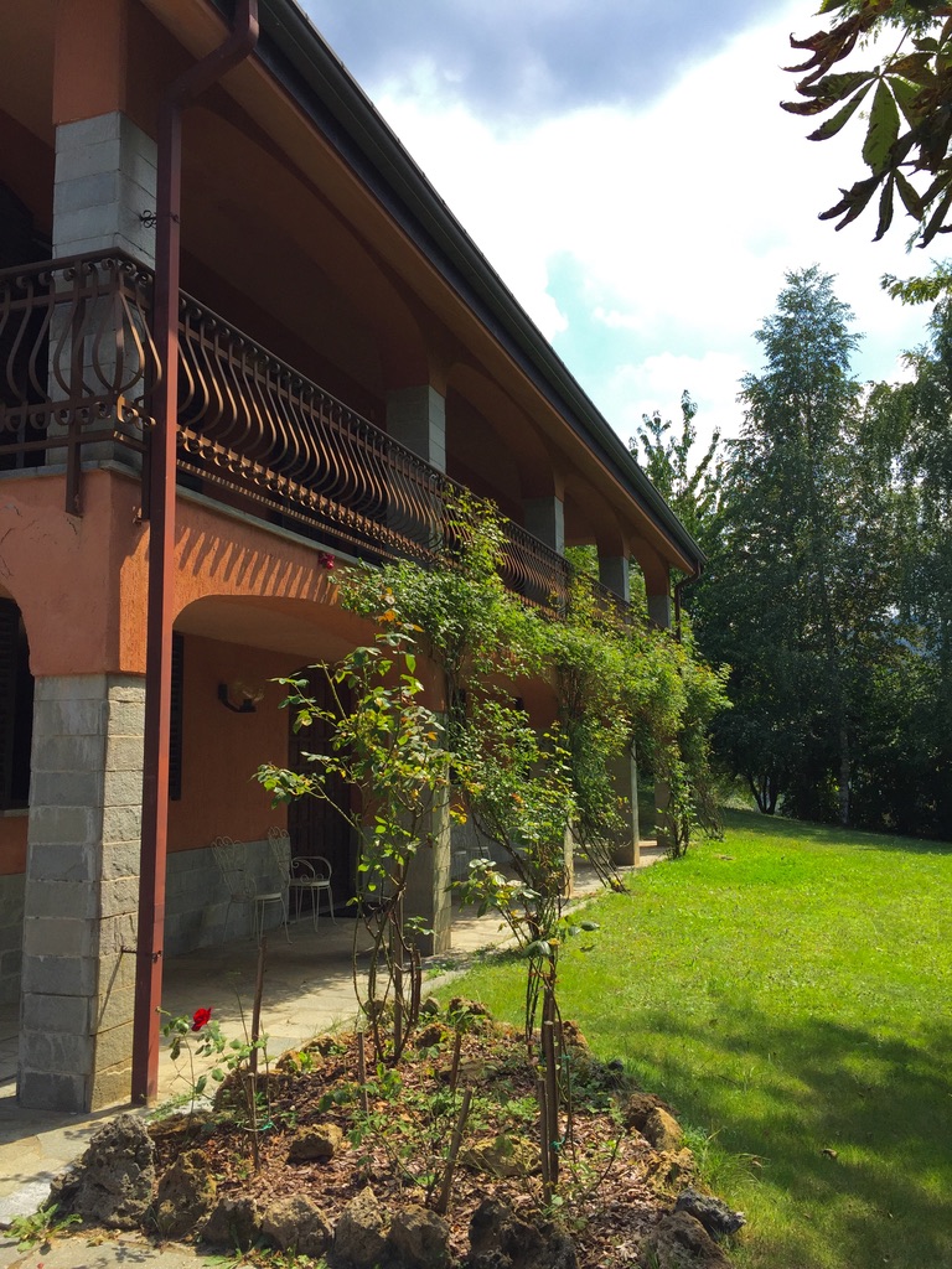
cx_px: 476
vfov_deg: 61.7
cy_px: 634
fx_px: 1063
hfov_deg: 48.2
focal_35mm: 29
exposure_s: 1/1236
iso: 32
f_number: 2.2
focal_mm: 4.15
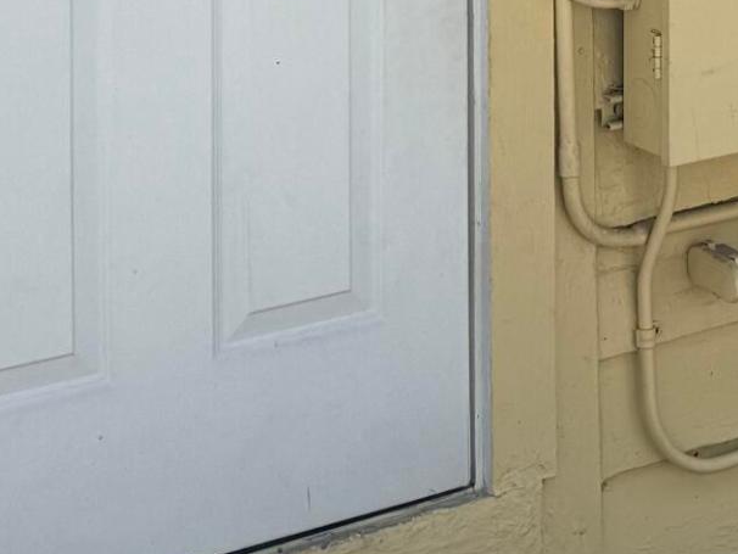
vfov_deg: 11.7
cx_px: 770
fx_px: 2431
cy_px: -555
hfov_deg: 16.8
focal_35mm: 114
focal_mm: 6.76
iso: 80
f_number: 1.78
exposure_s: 1/2370
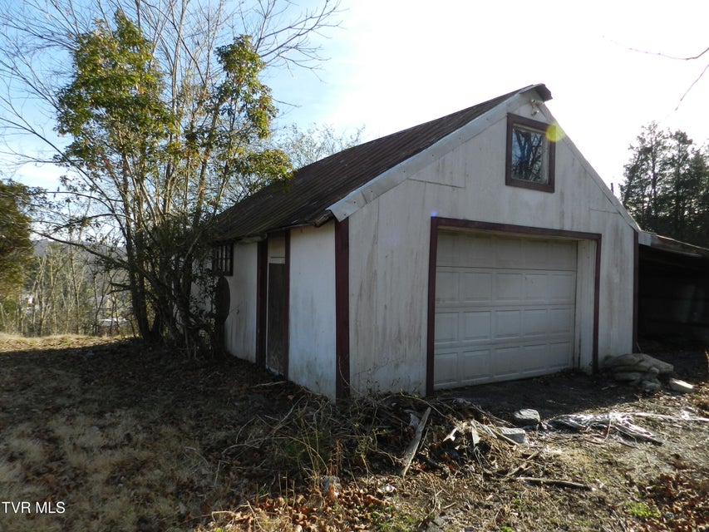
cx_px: 354
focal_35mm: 23
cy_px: 266
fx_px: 471
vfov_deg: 58.9
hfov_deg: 73.9
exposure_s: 1/800
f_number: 3.4
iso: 160
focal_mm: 4
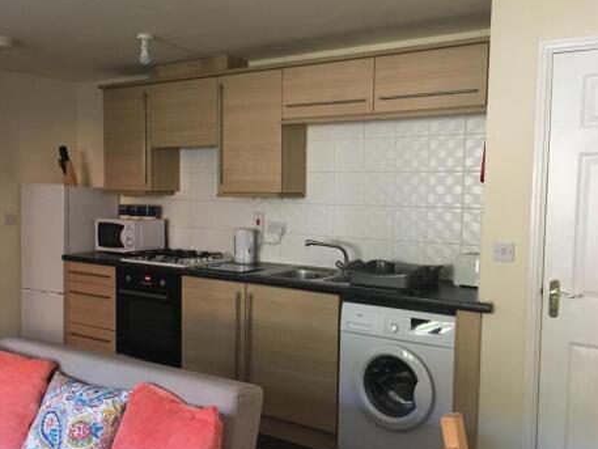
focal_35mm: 37
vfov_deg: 38.7
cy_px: 239
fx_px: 639
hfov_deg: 50.0
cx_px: 255
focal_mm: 4.15
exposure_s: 1/20
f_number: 2.2
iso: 200
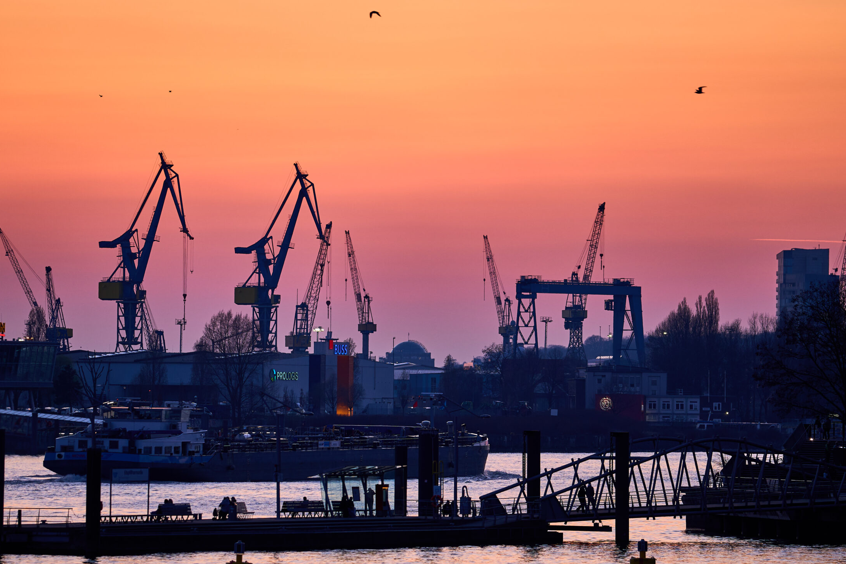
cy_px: 280
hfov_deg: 6.5
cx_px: 378
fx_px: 7431
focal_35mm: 316
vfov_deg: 4.3
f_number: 2.8
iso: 100
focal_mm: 180.1
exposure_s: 1/250
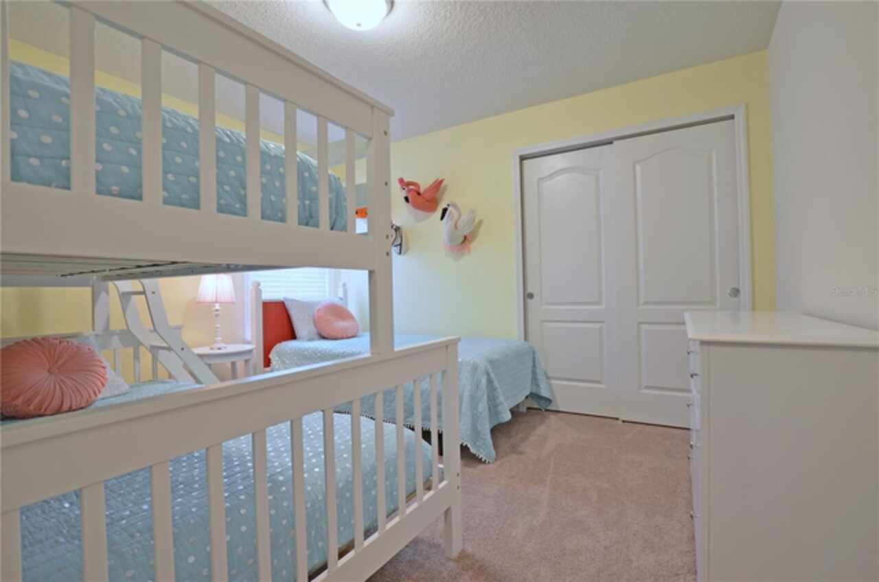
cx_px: 440
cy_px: 291
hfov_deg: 100.5
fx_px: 366
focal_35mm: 15
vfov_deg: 77.1
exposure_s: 1/8
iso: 140
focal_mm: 10
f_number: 4.5
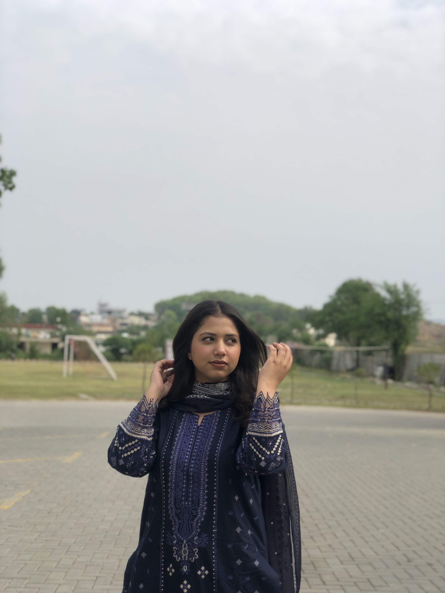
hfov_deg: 28.0
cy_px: 296
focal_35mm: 52
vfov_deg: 36.8
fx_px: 891
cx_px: 222
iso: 16
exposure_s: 1/607
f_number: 2.4
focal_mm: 6
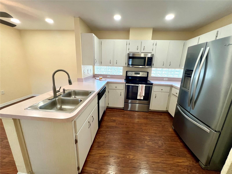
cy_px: 87
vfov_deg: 89.9
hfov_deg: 106.2
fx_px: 87
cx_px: 116
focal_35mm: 13
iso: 160
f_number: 1.8
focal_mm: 1.57
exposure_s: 1/120
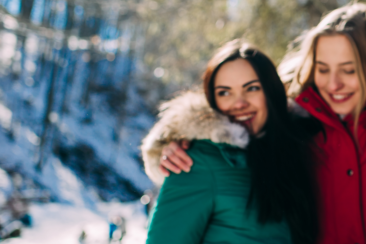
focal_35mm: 69
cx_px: 357
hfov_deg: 27.7
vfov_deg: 19.7
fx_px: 701
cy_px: 141
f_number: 2.8
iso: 200
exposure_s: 1/1250
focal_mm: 35
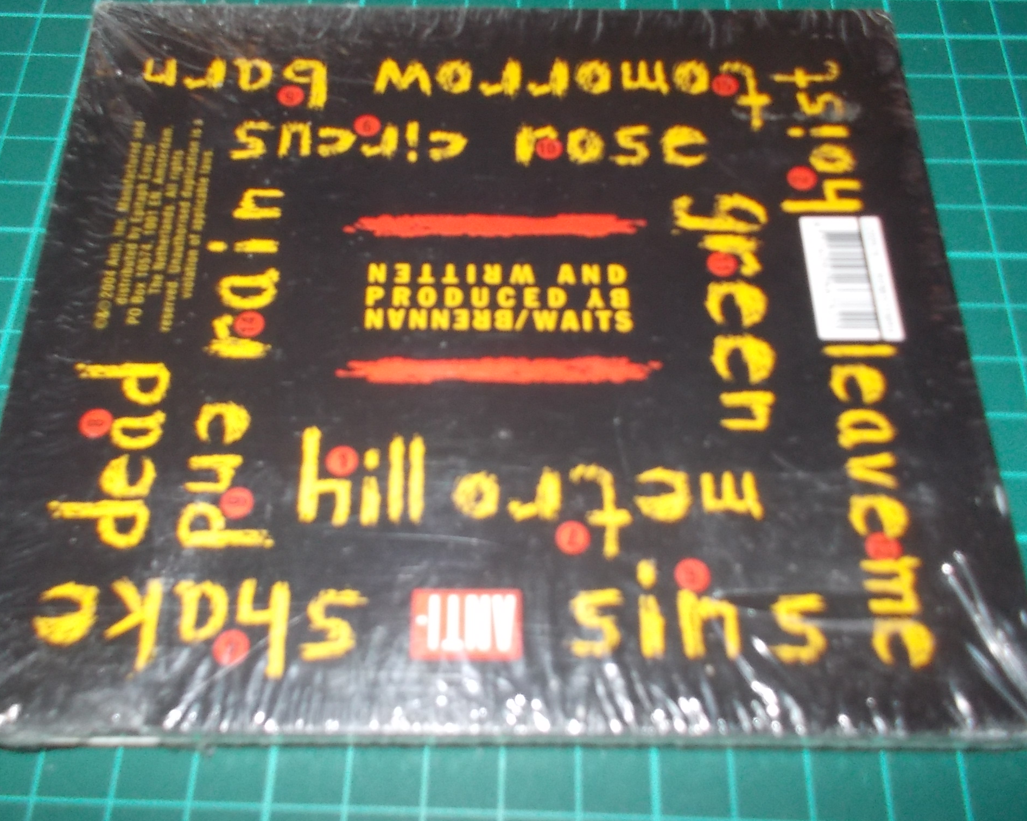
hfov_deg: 52.8
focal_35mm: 34
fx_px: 1033
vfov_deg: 43.3
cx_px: 492
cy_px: 389
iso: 200
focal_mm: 4.1
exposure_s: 1/30
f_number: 3.3
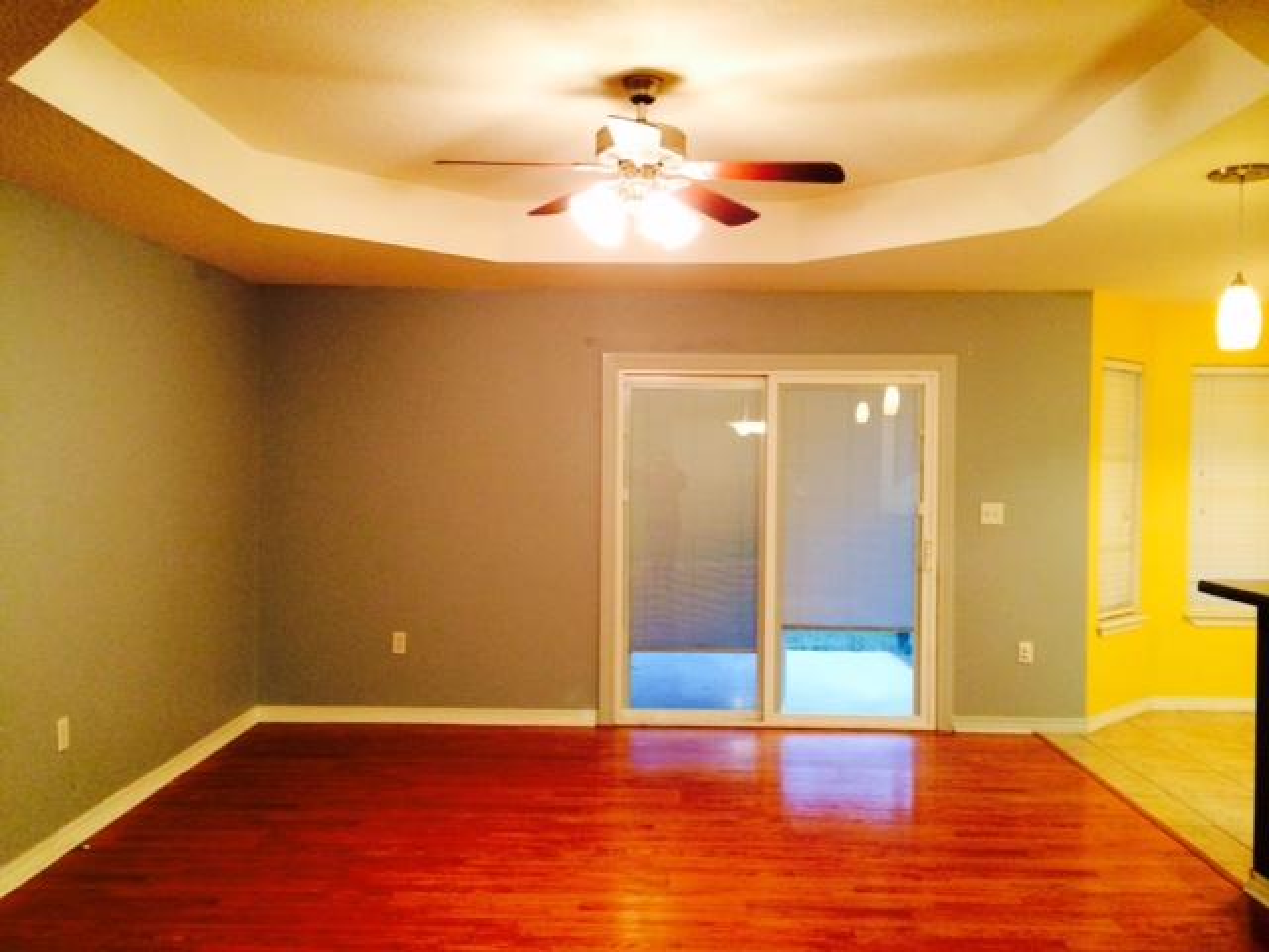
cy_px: 476
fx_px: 1100
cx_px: 634
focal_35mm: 30
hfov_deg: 60.0
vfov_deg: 46.8
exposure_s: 1/30
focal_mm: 4.12
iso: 200
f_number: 2.2
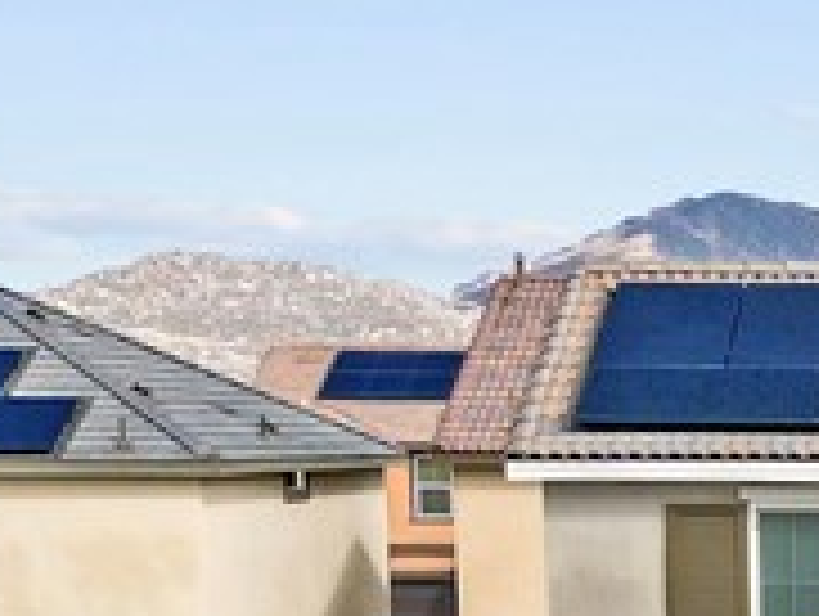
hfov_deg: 13.9
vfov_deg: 10.4
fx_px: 3198
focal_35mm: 135
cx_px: 1156
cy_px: 1070
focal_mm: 6.72
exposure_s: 1/3200
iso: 140
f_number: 1.7
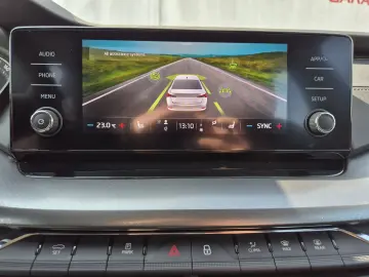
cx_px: 184
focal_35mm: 23
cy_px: 138
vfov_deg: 58.9
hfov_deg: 73.9
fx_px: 245
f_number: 1.8
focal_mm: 5.4
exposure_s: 1/180
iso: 50
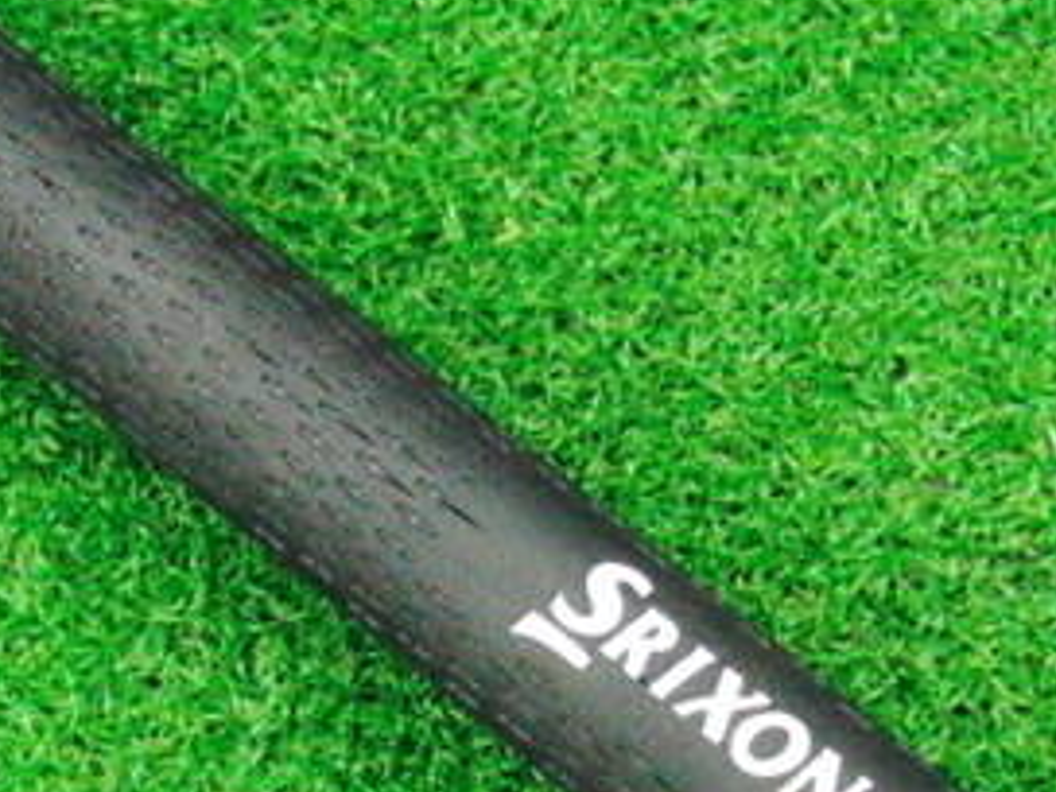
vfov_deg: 16.9
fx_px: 2654
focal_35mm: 87
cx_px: 474
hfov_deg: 22.5
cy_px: 590
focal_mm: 6.42
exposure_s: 1/160
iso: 3200
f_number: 3.6
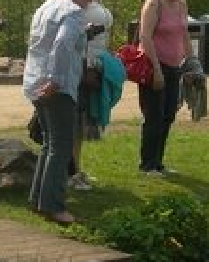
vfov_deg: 12.1
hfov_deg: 9.6
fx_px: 1238
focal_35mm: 160
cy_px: 128
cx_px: 4
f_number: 4.8
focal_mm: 7.8
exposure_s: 1/399
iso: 50
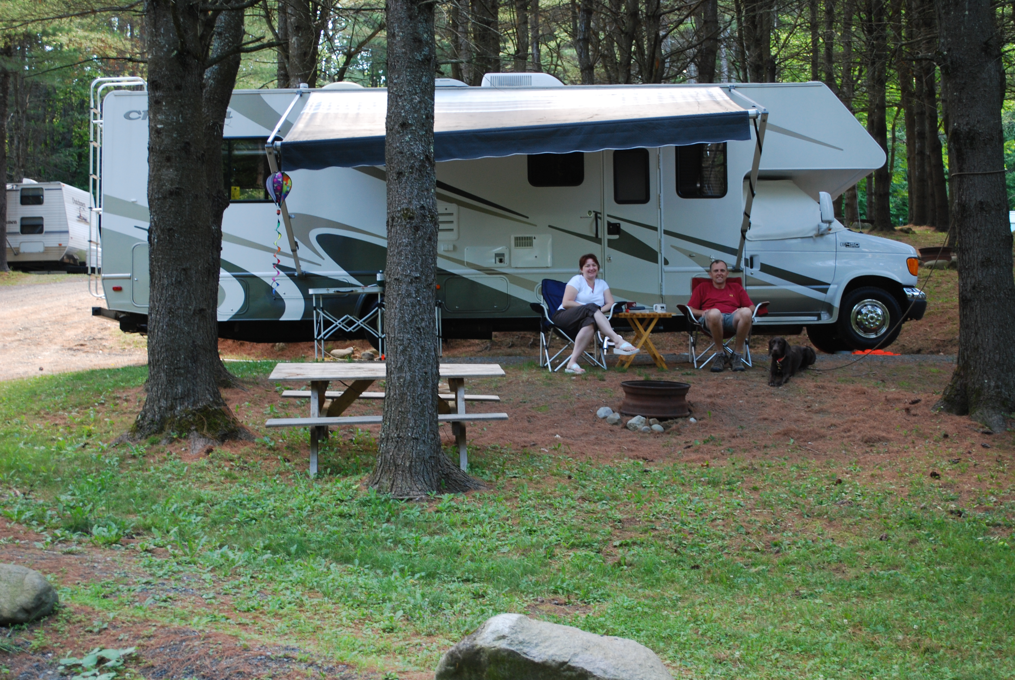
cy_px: 340
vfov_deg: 25.8
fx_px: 1482
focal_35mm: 52
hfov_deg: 37.8
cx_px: 508
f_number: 5.3
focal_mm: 35
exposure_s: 1/30
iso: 250
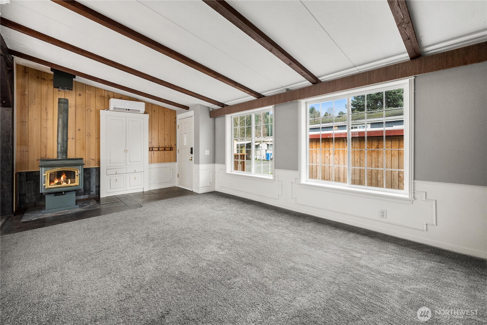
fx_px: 176
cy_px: 162
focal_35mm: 13
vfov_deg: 85.5
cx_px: 244
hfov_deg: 108.3
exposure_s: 1/60
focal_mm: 13
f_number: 7.1
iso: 400
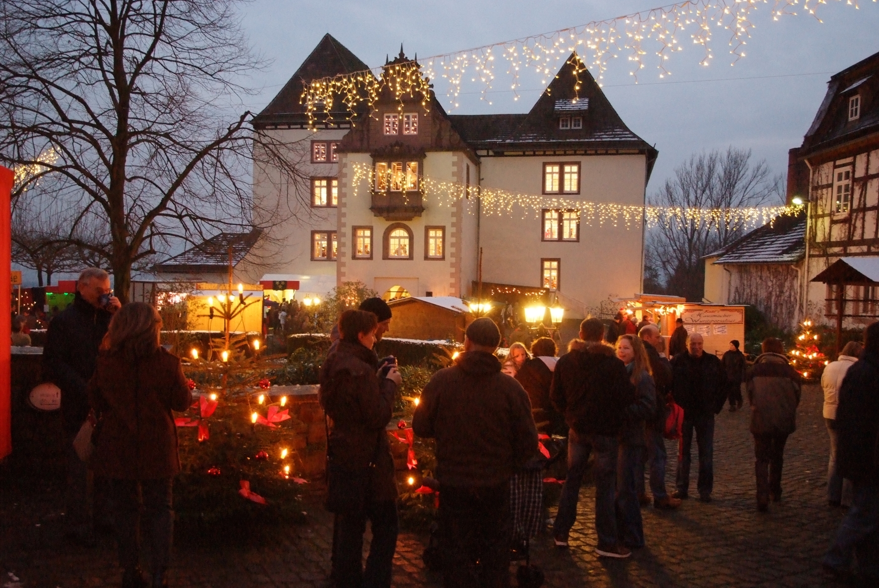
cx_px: 440
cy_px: 294
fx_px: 709
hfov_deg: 63.6
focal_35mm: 29
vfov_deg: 45.1
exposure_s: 1/20
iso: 3200
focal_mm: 19
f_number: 4
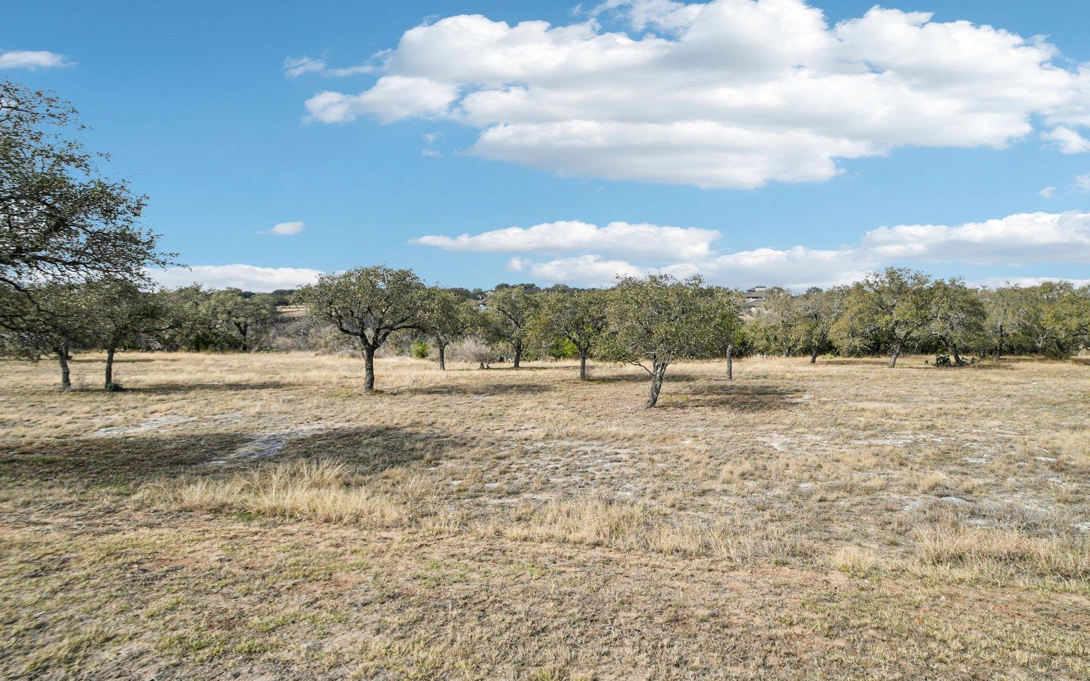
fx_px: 564
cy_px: 269
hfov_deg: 86.9
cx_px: 654
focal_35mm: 19
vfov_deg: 61.6
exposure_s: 1/1250
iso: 400
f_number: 8
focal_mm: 10
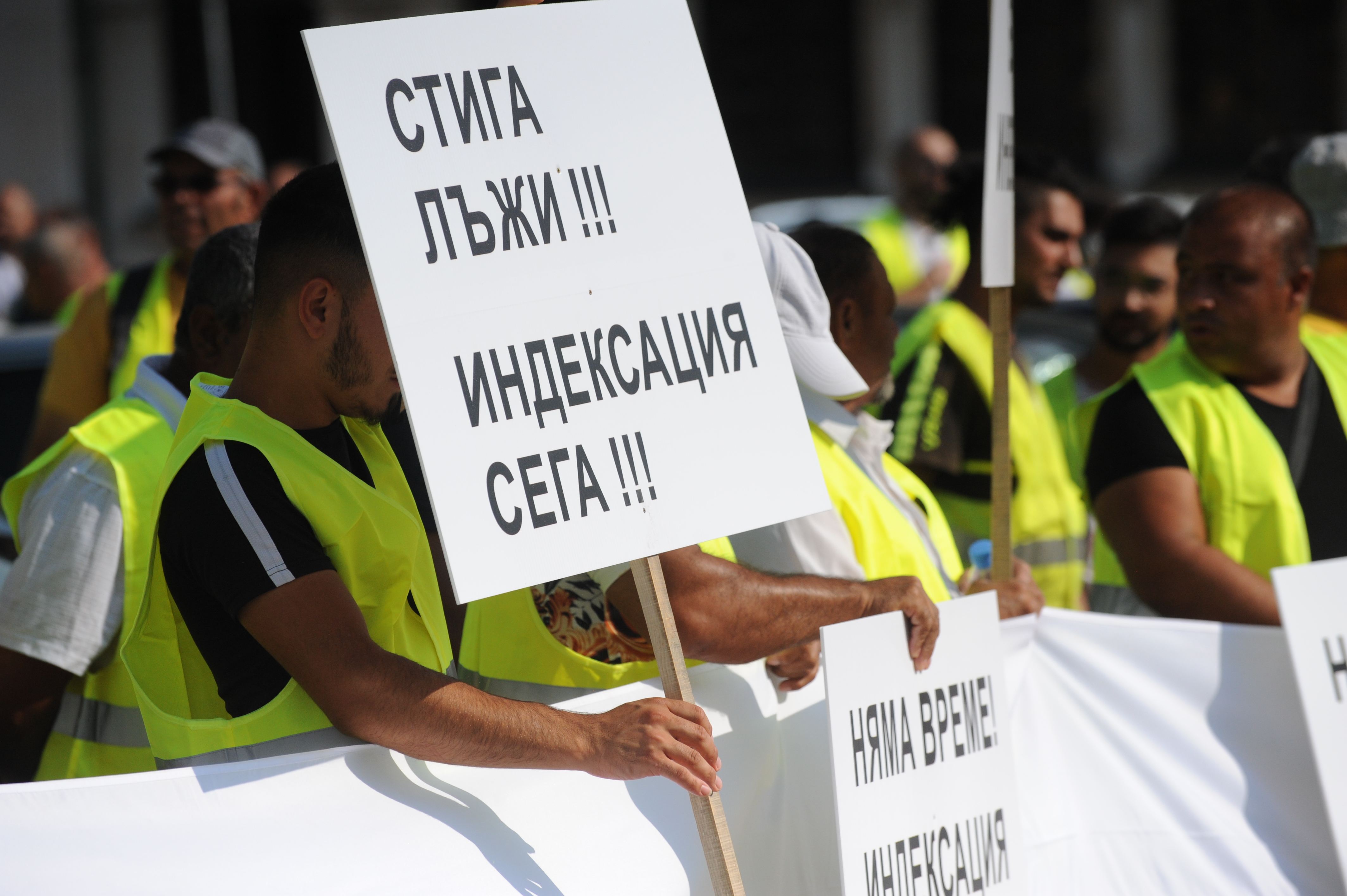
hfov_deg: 10.8
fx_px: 7105
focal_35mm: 190
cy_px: 448
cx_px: 674
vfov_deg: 7.2
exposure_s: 1/8000
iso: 1000
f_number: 5.6
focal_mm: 190
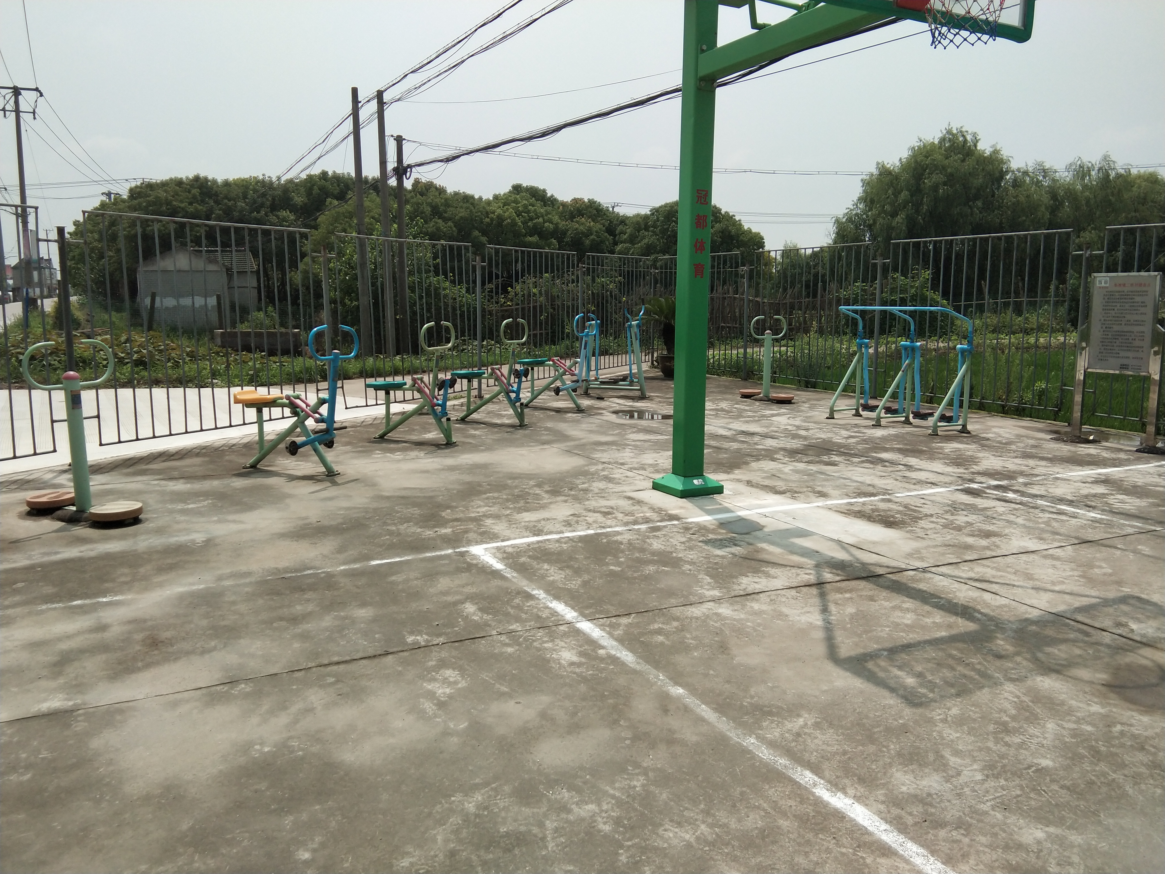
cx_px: 582
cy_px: 437
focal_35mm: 31
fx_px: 1043
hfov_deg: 58.4
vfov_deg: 45.4
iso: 50
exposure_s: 1/1662
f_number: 2.2
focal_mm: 3.69
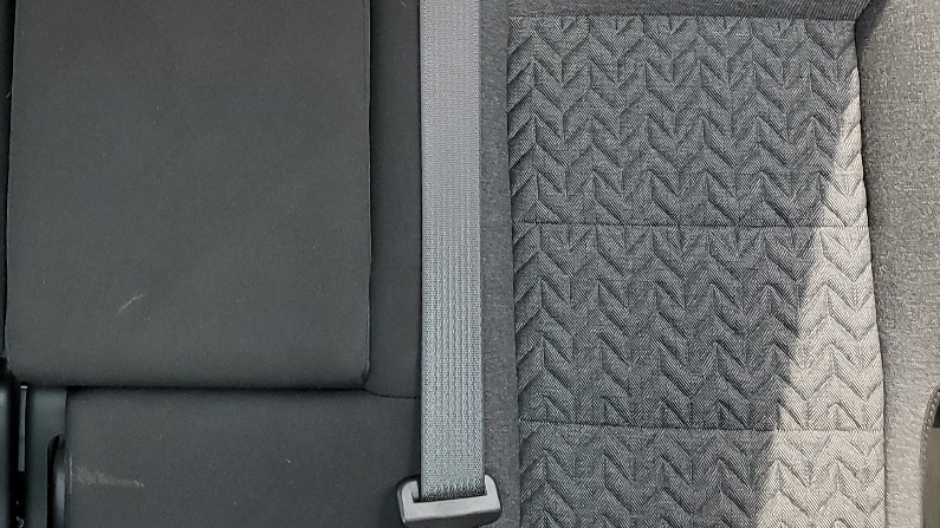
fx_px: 1421
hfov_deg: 35.5
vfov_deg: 19.9
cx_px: 195
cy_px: -98
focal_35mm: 57
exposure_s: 1/120
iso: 78
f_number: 1.5
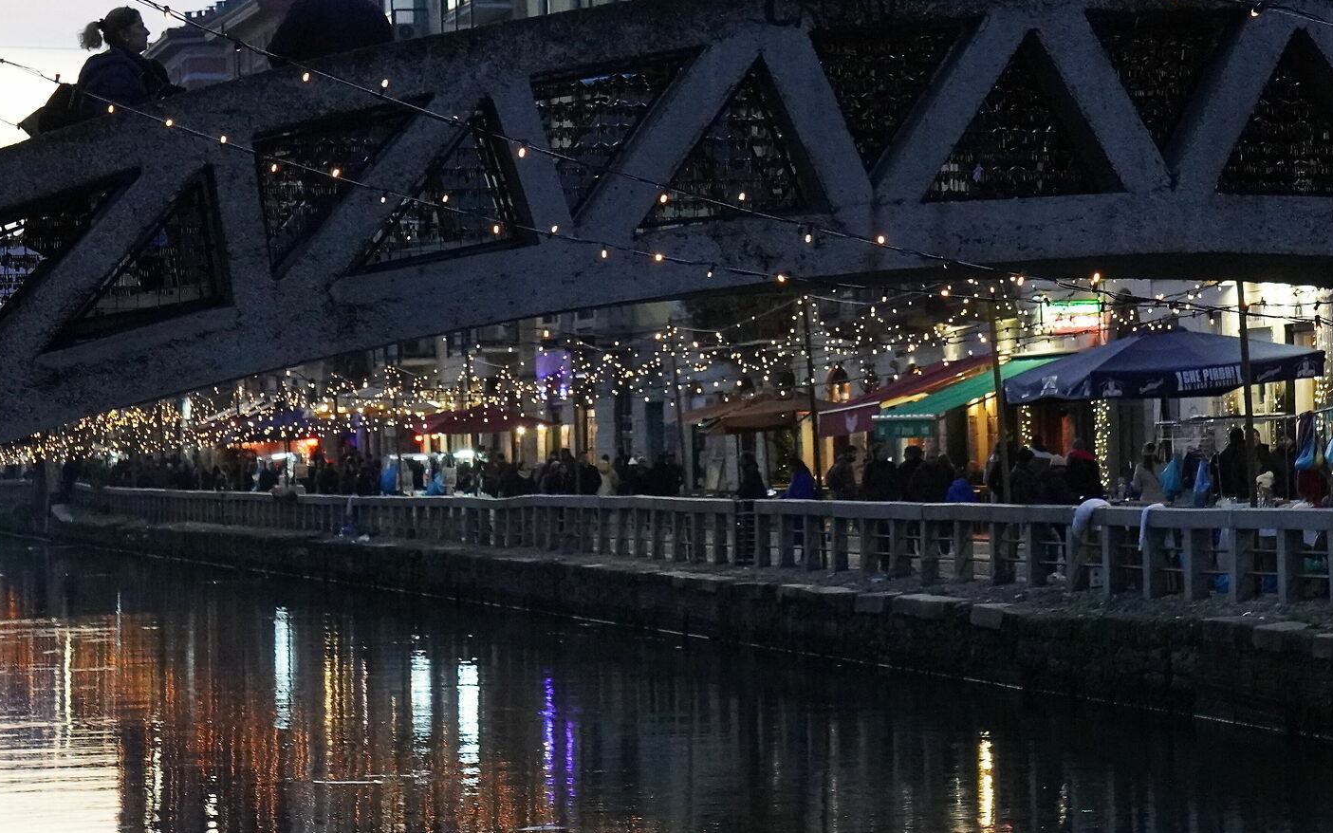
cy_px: 281
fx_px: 5408
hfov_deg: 14.0
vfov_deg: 8.8
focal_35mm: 149
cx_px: 904
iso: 5000
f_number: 6.3
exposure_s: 1/100
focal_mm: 57
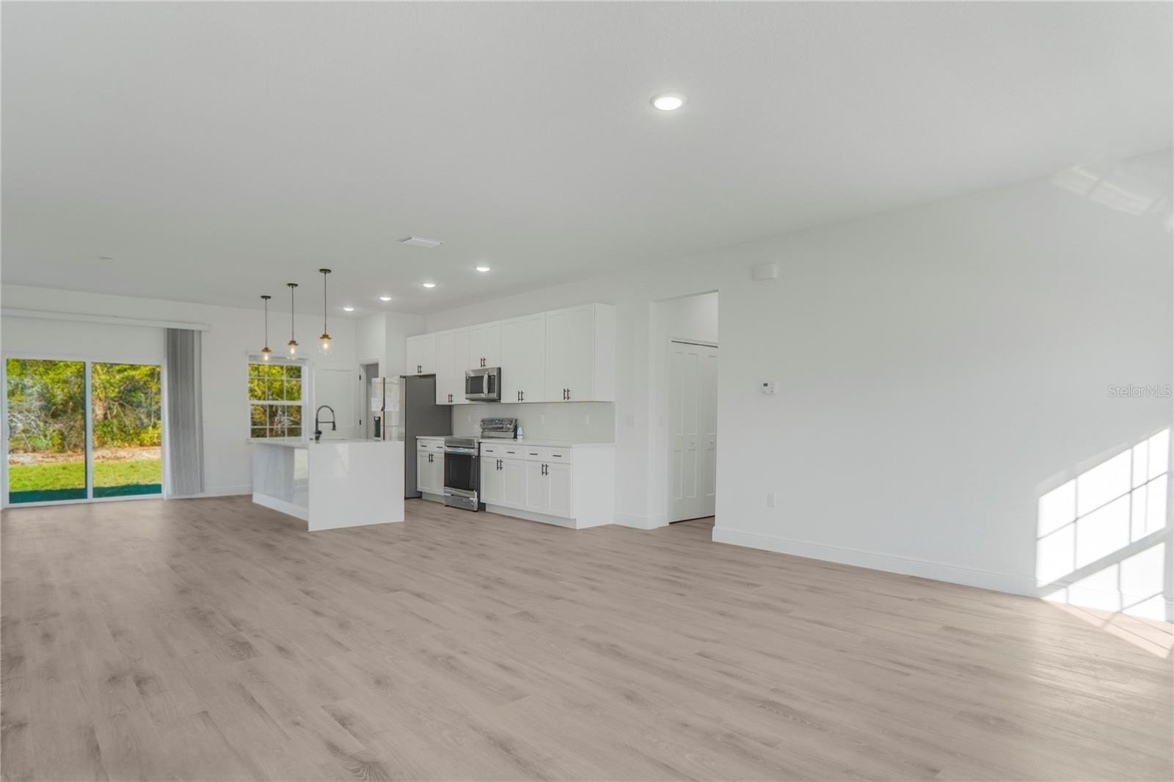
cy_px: 391
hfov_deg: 90.0
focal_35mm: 18
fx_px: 587
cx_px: 587
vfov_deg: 67.4
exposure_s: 1/80
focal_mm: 12
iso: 100
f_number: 3.2
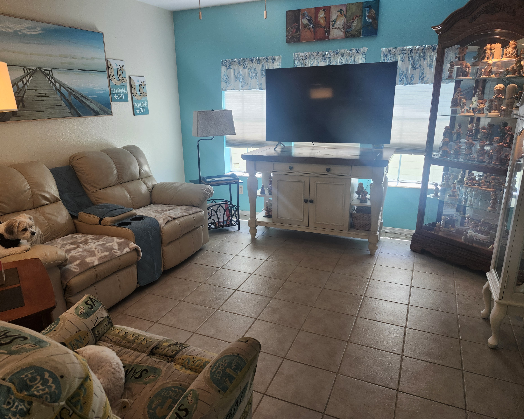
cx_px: 250
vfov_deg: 58.8
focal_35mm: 24
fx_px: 372
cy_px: 210
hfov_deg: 70.2
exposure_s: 1/120
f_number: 1.8
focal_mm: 5.54
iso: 80
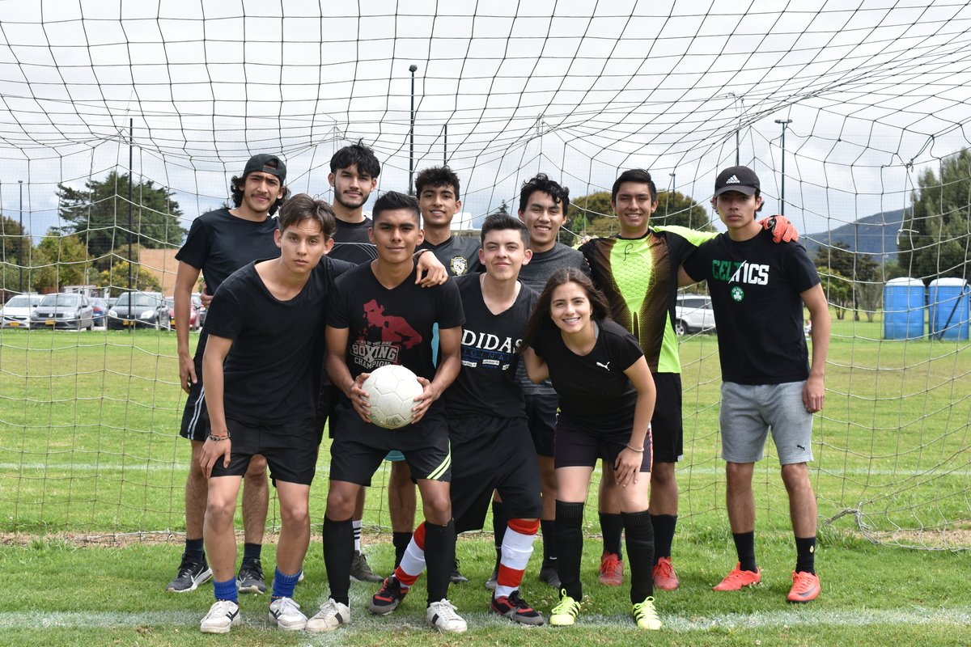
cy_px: 324
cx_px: 486
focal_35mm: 54
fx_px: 1456
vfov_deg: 25.1
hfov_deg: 36.9
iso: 220
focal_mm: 36
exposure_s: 1/500
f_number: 8
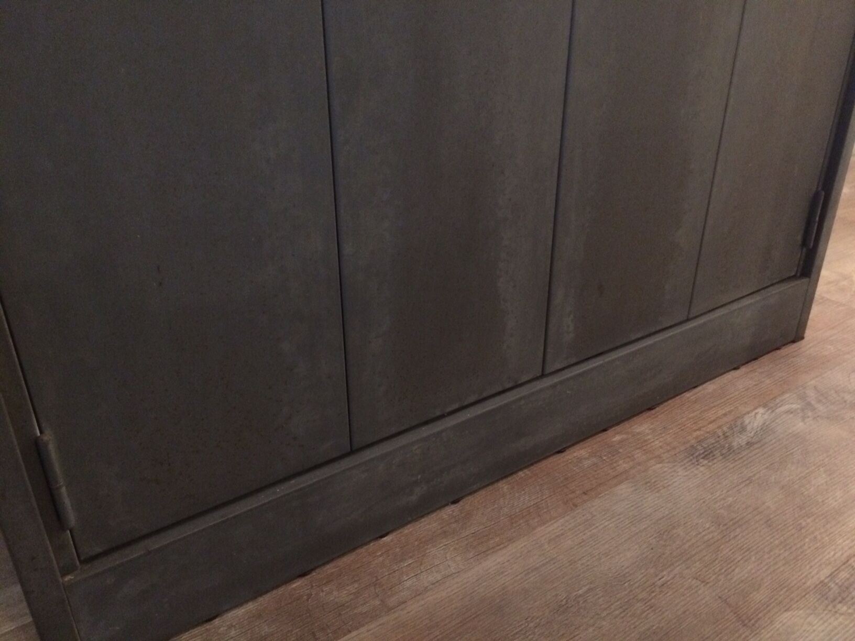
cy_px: 320
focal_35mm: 29
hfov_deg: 61.7
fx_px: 716
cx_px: 428
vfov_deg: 48.2
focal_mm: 4.15
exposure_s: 1/17
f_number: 2.2
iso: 500
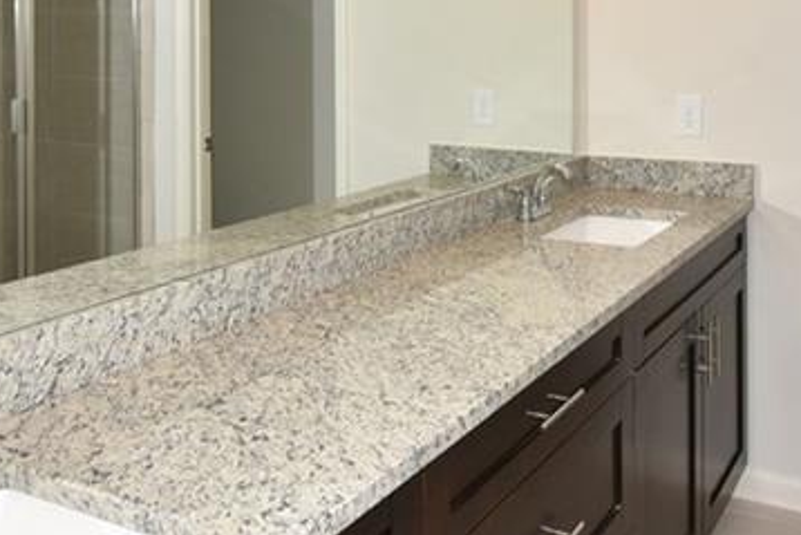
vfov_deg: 31.5
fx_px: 890
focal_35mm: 40
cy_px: 30
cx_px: 537
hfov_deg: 47.6
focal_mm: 14
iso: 400
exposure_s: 1/80
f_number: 8
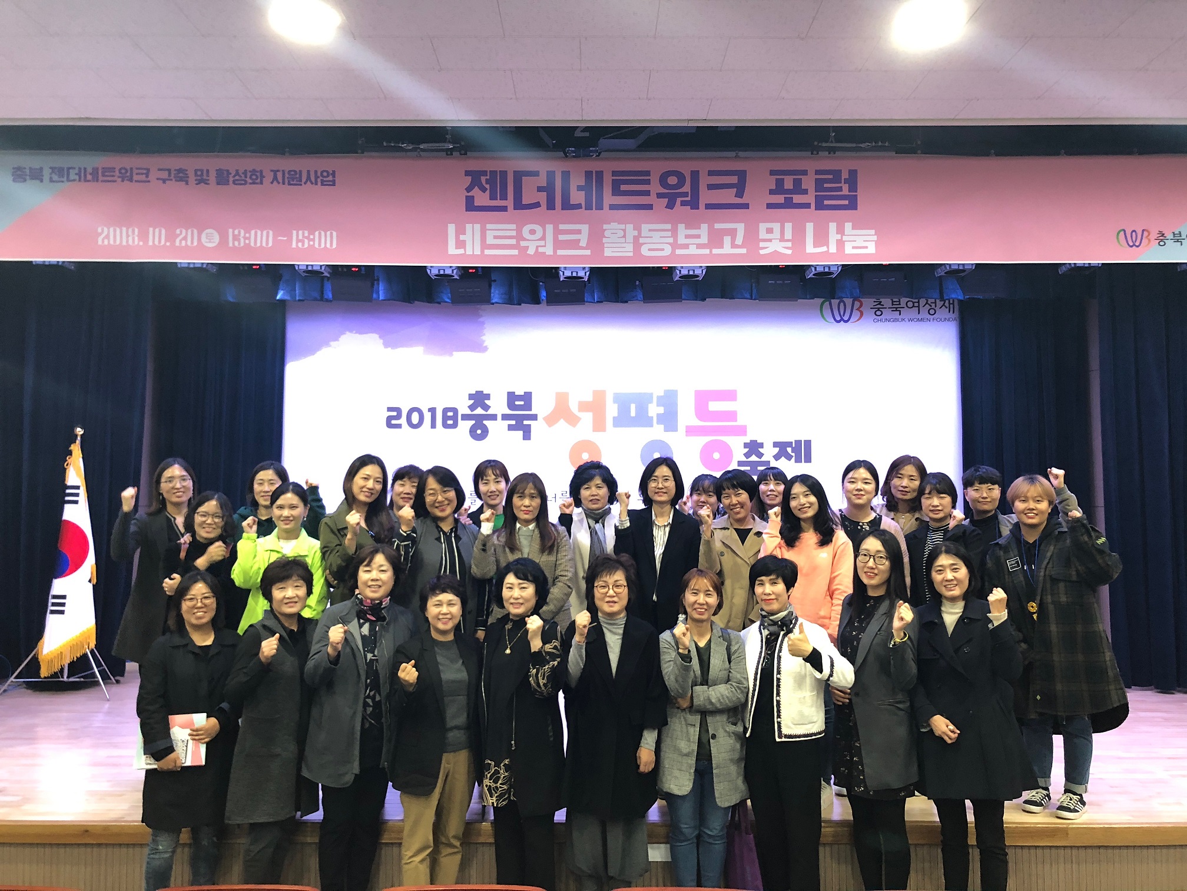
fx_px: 960
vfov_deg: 49.7
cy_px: 446
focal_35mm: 28
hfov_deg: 63.4
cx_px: 594
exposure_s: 1/15
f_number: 1.8
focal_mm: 3.99
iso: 64
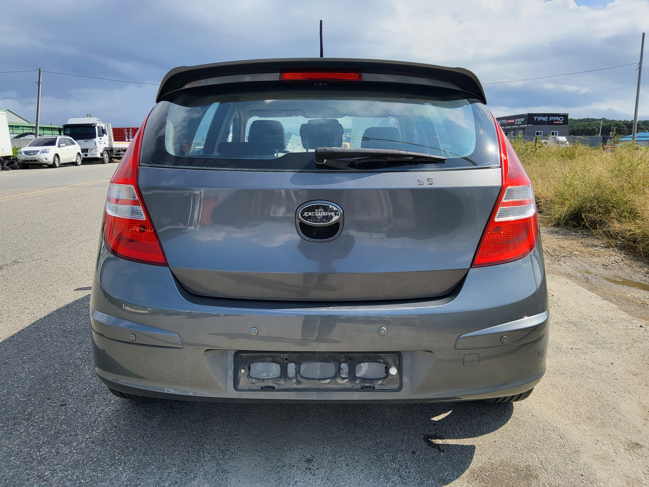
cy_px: 244
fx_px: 487
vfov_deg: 53.1
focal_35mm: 26
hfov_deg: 67.3
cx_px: 324
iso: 12
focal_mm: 3.98
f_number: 1.8
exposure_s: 1/699
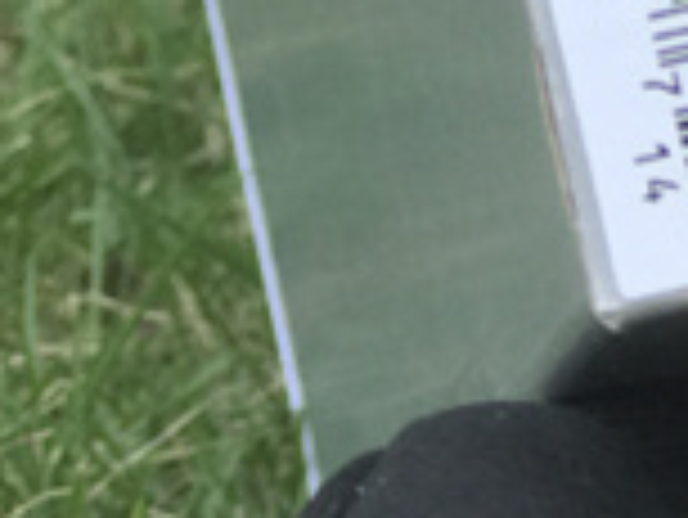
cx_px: 1389
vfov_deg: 5.4
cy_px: -200
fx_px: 5490
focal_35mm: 276
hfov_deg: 6.9
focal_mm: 6.6
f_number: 2.8
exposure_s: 1/306
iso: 20
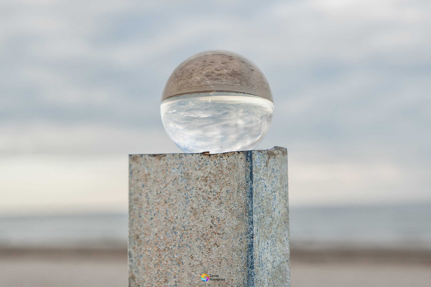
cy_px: 144
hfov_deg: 28.9
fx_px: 838
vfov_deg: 19.4
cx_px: 216
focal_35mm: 70
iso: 400
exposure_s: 1/125
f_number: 11
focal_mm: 70
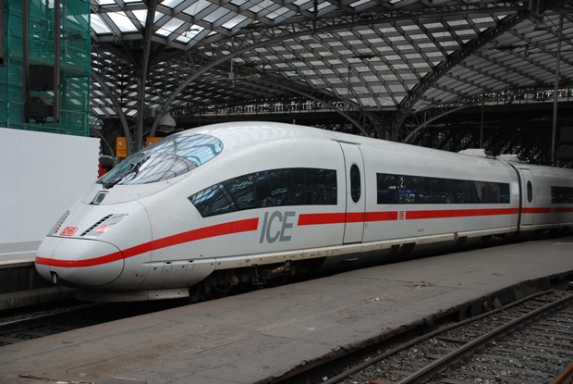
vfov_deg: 28.1
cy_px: 192
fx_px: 765
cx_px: 286
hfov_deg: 41.1
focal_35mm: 48
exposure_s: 1/50
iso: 200
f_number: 4.2
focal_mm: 32
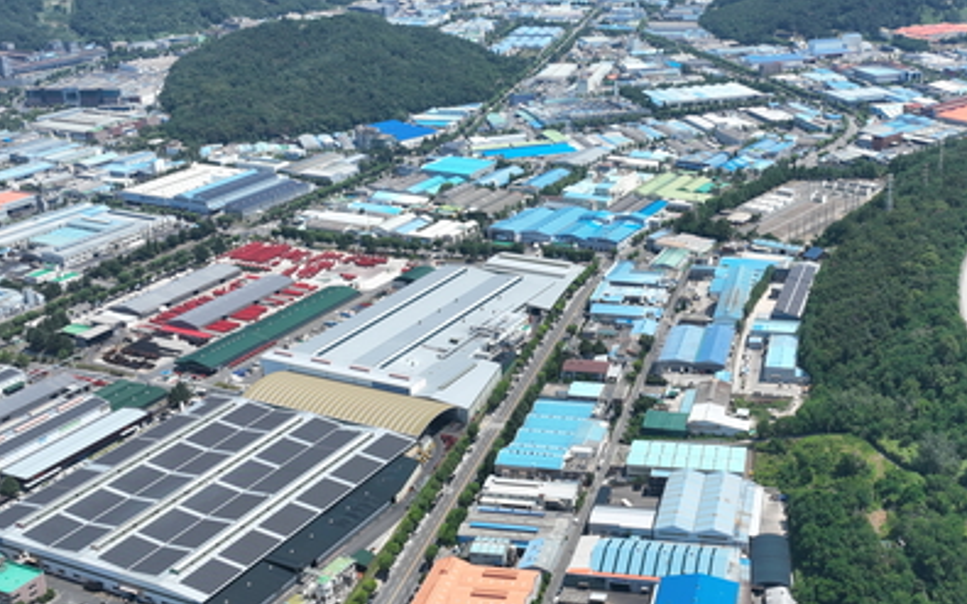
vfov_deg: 28.6
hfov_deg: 43.7
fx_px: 1186
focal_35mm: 45
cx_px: 646
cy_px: 269
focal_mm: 12.29
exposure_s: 1/500
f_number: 5
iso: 100
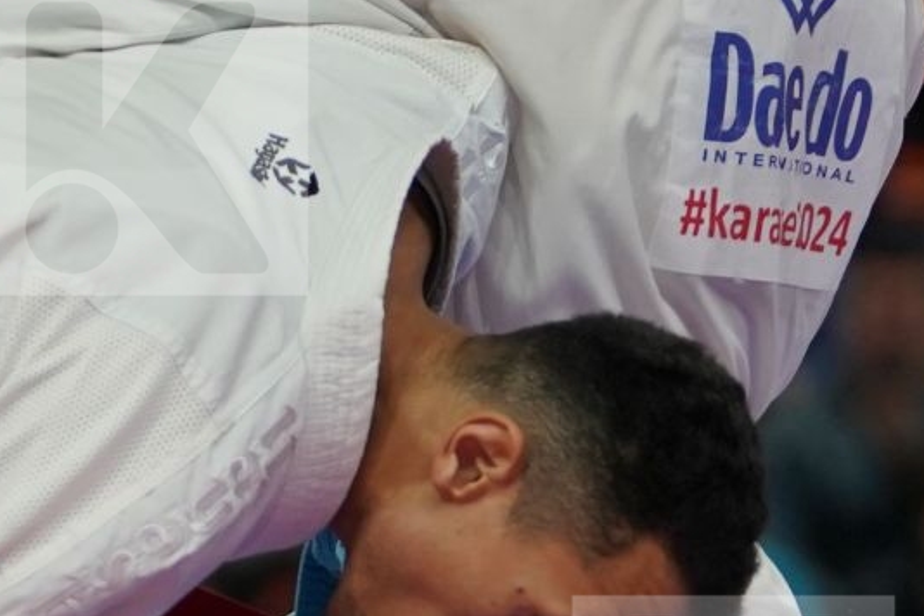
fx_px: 17401
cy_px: 138
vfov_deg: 2.0
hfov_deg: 3.0
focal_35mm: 678
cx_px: 734
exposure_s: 1/1000
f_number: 2.8
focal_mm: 134
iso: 1250
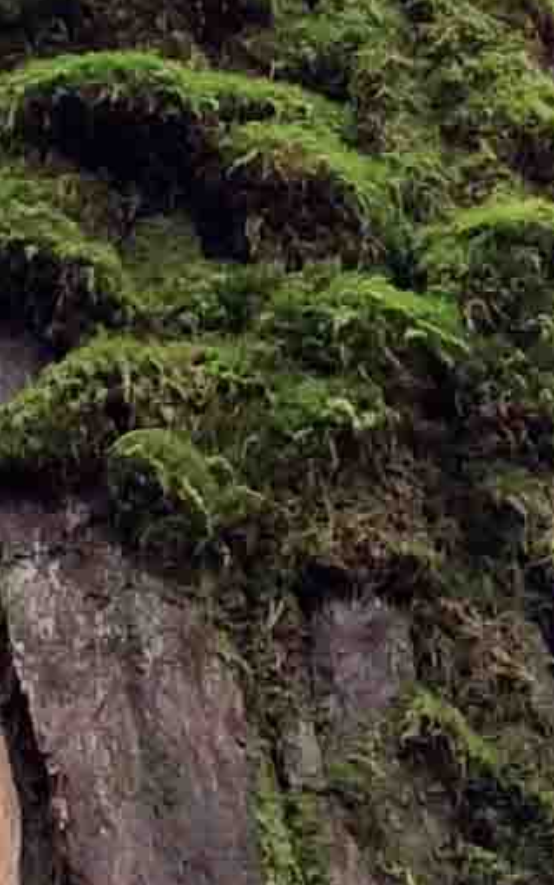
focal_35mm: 172
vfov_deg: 12.0
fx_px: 4153
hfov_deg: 7.6
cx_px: 205
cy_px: -14
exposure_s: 1/120
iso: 40
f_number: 2.4
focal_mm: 3.3
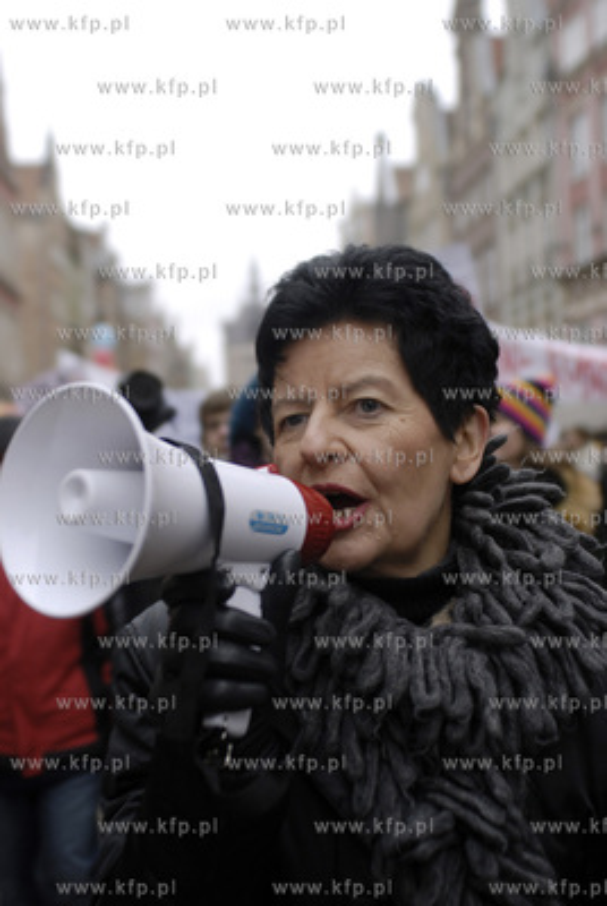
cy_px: 453
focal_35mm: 54
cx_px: 304
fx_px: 1361
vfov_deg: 36.8
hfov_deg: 25.1
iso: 160
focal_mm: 36
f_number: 2.8
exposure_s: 1/160
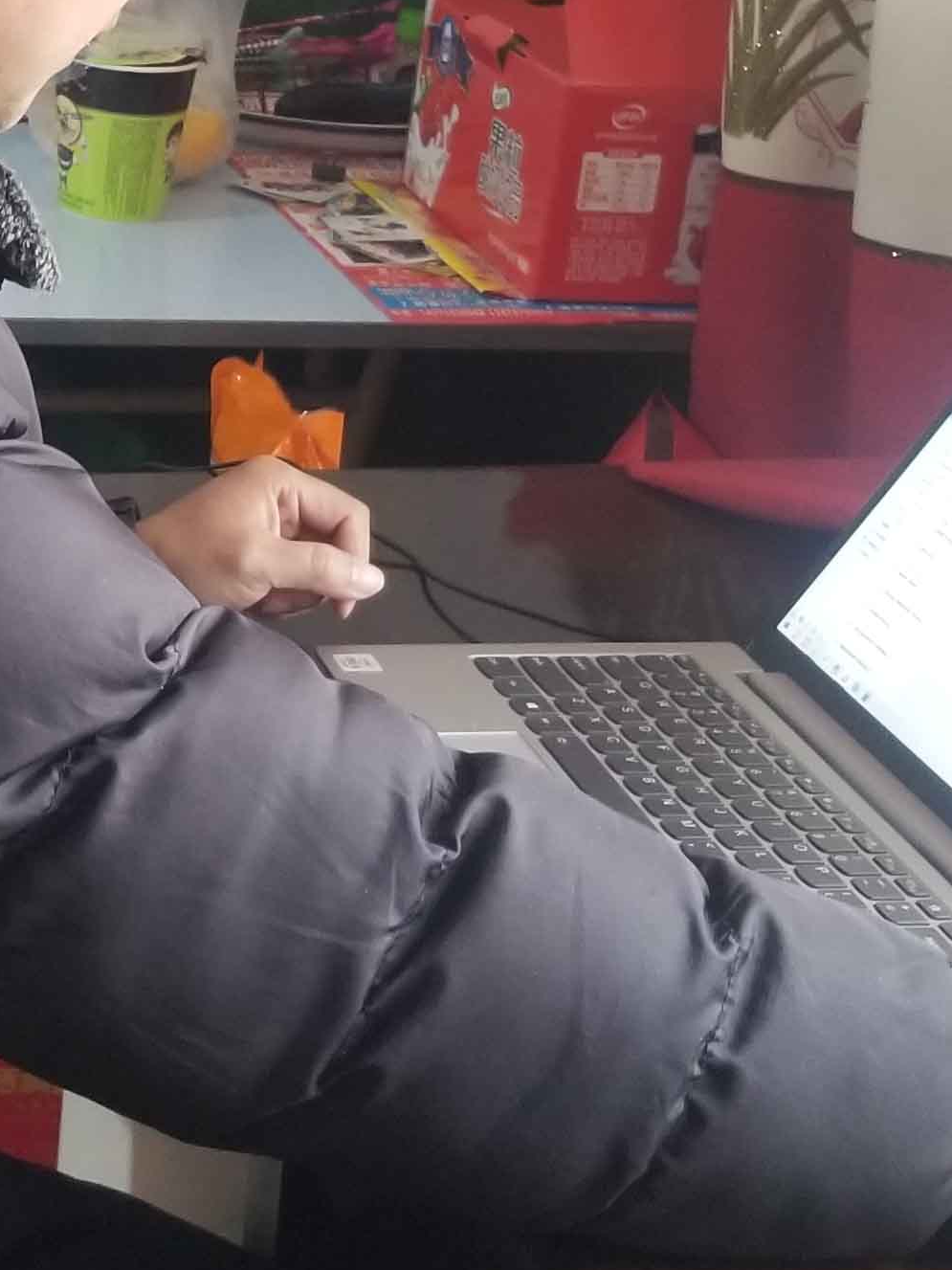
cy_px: 365
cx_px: -134
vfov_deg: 24.5
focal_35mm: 79
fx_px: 2897
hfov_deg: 17.9
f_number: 1.7
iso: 200
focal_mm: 4.25
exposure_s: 1/10
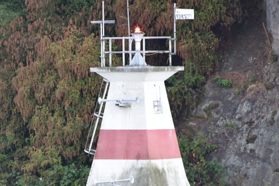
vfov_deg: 1.6
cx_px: 84
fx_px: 6664
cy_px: 203
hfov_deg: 2.4
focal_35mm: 860
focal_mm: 300
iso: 900
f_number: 5.6
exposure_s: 1/640
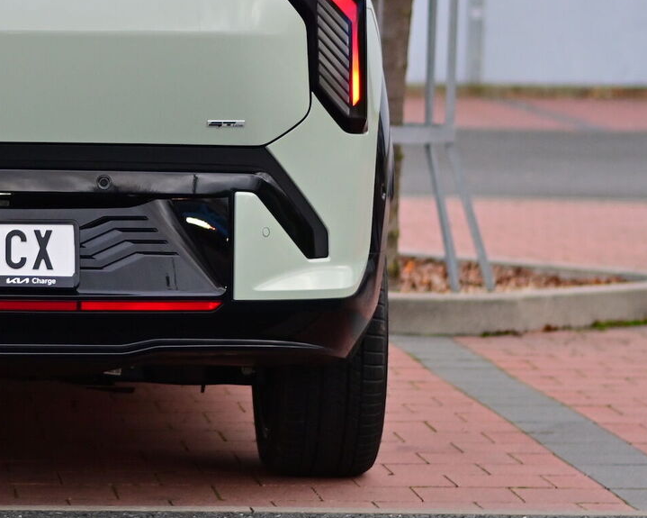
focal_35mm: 188
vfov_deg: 8.2
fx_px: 3599
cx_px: -79
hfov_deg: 10.1
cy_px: 132
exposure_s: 1/1000
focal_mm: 50
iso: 400
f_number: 2
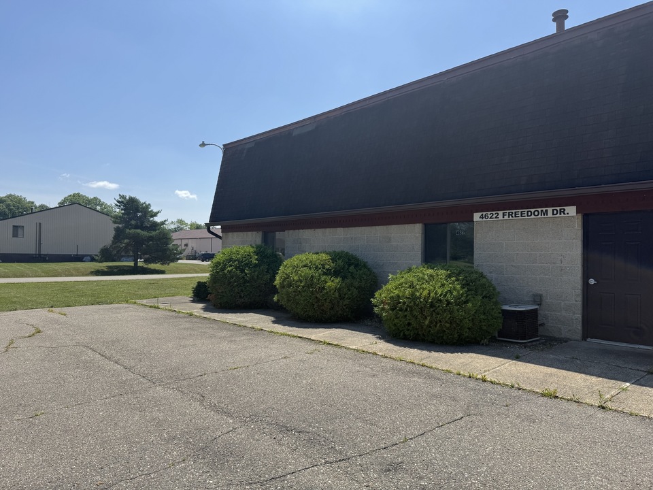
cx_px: 326
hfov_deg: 71.6
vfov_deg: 56.8
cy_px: 245
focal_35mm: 24
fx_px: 453
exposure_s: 1/4950
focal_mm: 6.76
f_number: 1.78
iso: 80
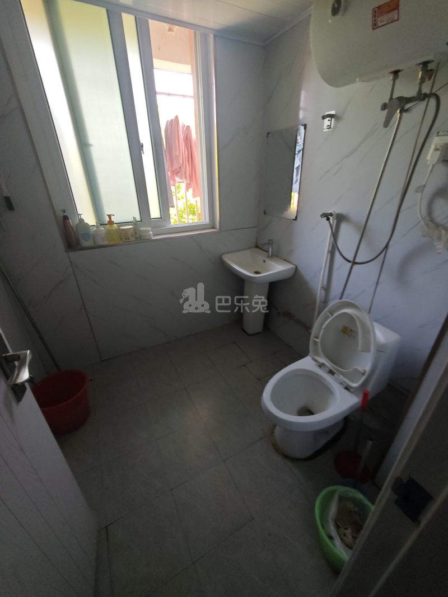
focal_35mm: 14
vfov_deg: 102.1
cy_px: 298
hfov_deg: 85.7
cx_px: 224
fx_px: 242
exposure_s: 1/50
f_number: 2.2
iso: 200
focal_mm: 2.16
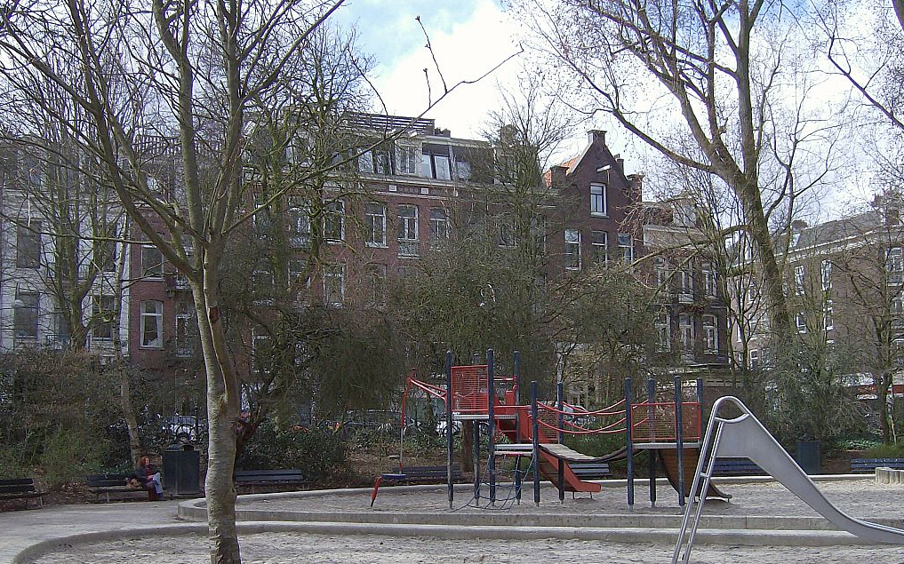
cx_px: 451
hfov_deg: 41.1
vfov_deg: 26.3
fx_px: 1207
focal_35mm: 49
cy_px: 299
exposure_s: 1/332
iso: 100
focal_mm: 7.7
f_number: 5.1
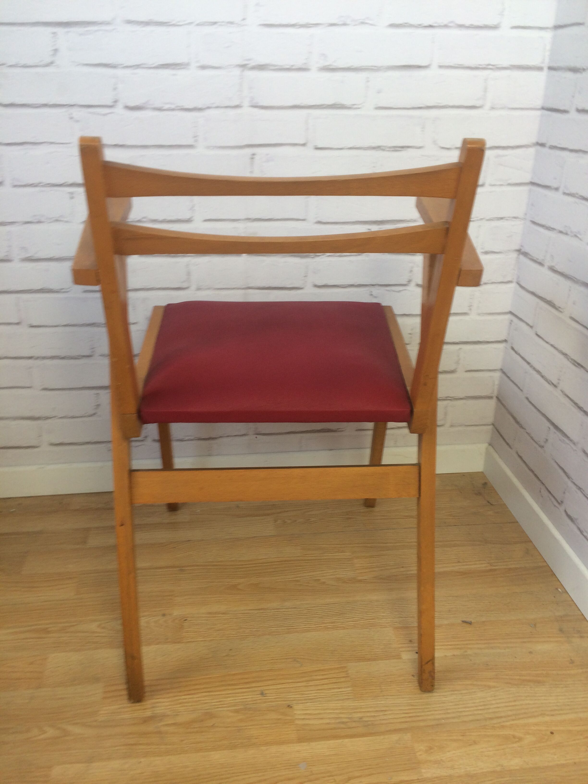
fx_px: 657
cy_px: 392
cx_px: 294
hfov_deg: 48.2
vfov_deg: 61.7
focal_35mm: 29
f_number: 2.2
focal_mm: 4.15
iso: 64
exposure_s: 1/33
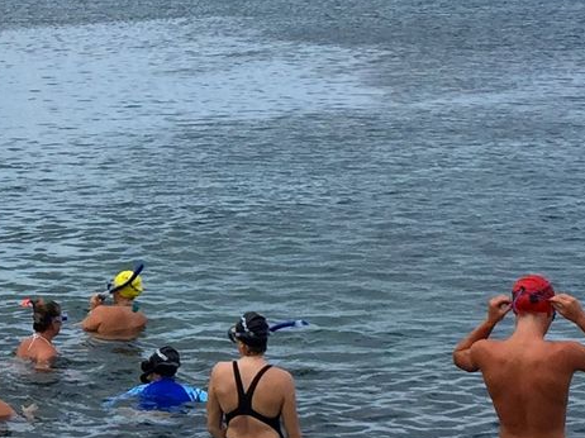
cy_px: 149
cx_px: -61
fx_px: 2263
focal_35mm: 134
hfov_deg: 14.4
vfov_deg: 11.0
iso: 32
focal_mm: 4.15
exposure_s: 1/1319
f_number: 2.2
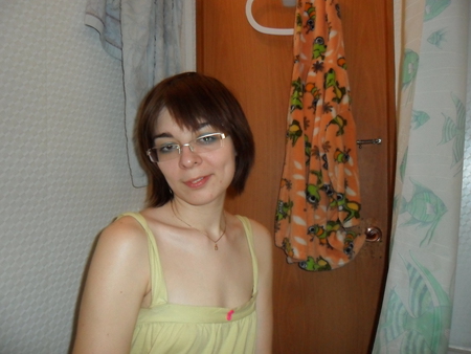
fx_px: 368
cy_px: 177
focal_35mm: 27
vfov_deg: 51.4
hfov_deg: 65.3
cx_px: 236
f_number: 3.5
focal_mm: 4.9
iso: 400
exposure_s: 1/45
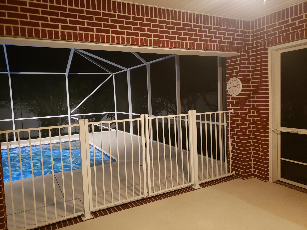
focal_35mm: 26
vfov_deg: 53.1
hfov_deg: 67.3
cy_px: 115
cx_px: 154
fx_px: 231
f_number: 1.5
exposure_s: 1/10
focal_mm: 4.3
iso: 320
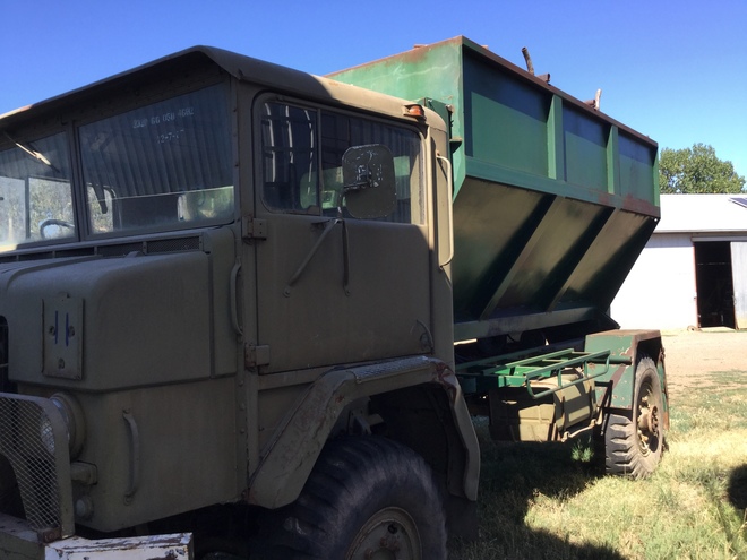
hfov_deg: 58.4
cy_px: 280
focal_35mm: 31
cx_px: 374
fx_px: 669
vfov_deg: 45.4
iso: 25
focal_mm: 3.3
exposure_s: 1/420
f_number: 2.4
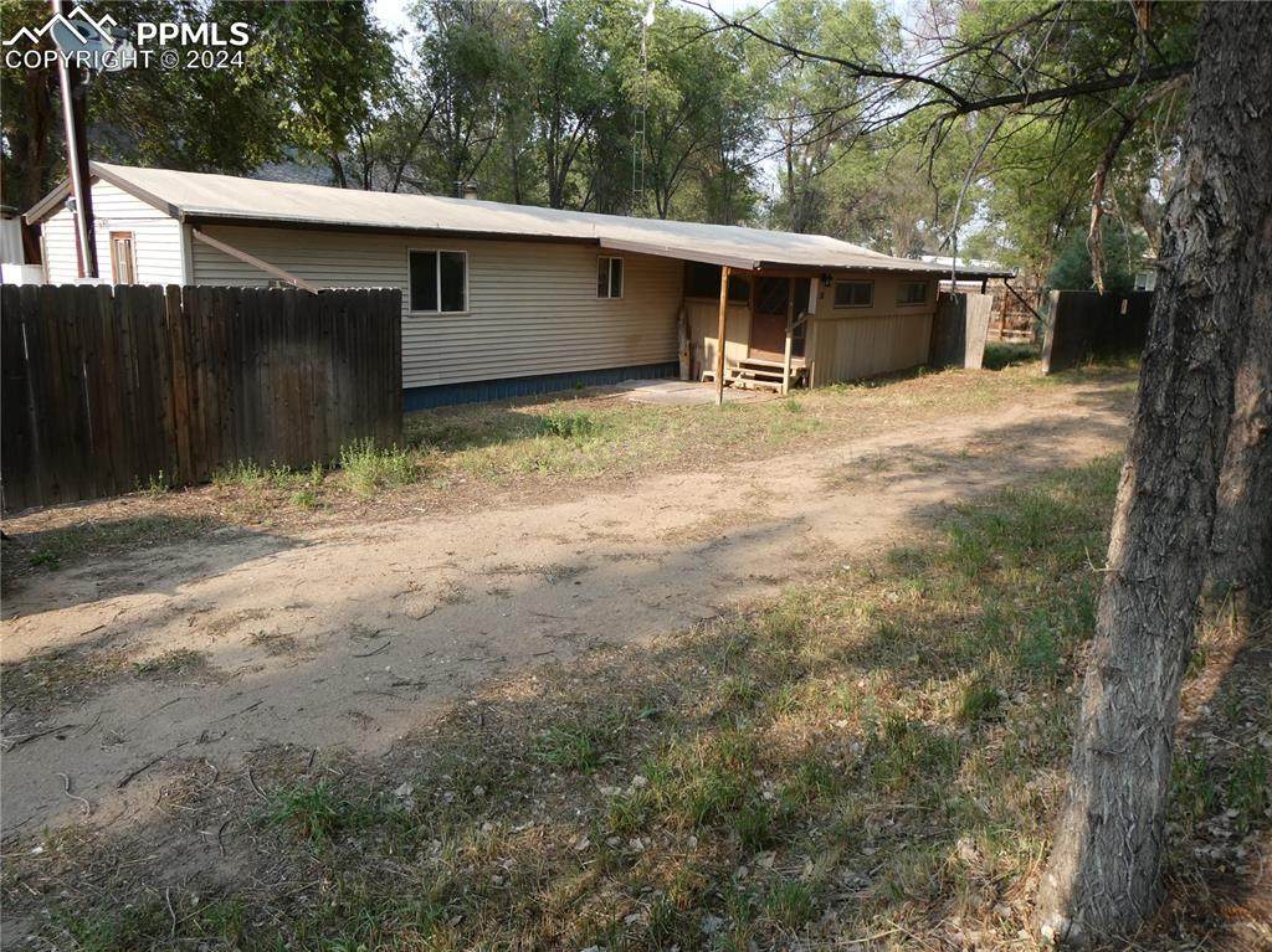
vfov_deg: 56.8
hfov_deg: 71.6
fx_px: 881
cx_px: 636
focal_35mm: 24
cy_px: 476
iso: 80
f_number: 3.3
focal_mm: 4.3
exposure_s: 1/250
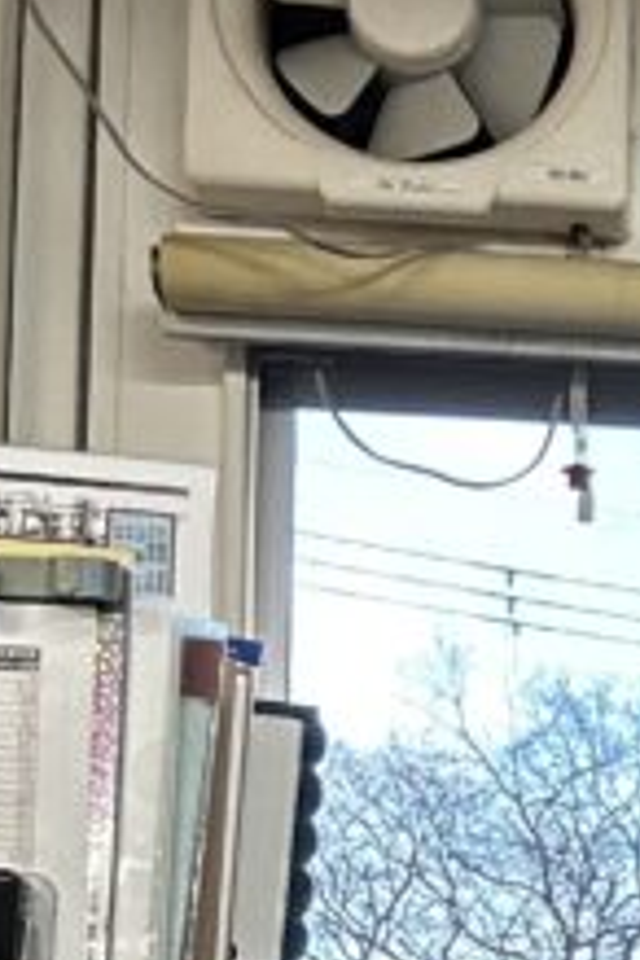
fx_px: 2986
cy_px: 1447
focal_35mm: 112
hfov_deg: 11.4
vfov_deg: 16.6
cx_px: 1127
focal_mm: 2.69
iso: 100
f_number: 1.9
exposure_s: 1/60
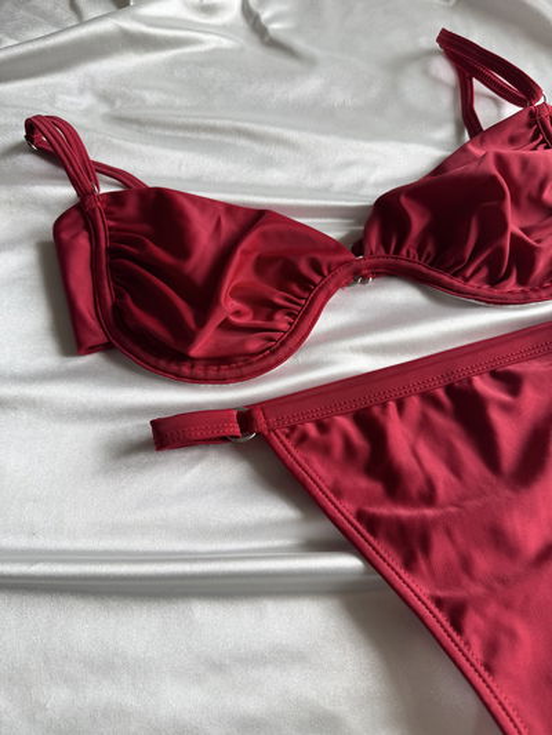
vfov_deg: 71.6
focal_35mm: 24
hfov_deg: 56.8
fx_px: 510
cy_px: 368
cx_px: 276
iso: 64
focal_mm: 6.76
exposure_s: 1/150
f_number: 1.78
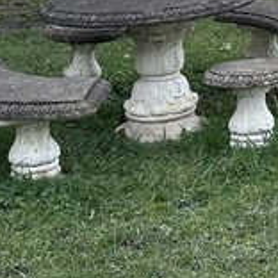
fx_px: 1118
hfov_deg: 13.6
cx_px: 375
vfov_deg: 12.9
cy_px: -221
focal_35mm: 123
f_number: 1.78
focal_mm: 6.86
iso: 80
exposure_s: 1/357
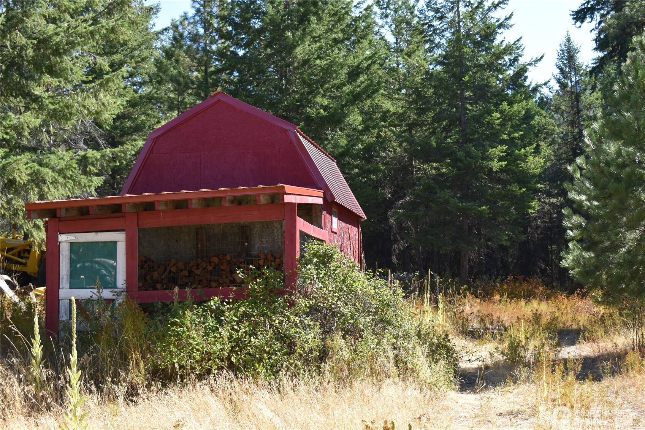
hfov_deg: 38.9
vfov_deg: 26.5
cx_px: 322
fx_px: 914
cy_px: 215
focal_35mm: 51
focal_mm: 34
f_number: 6.3
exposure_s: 1/250
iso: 200
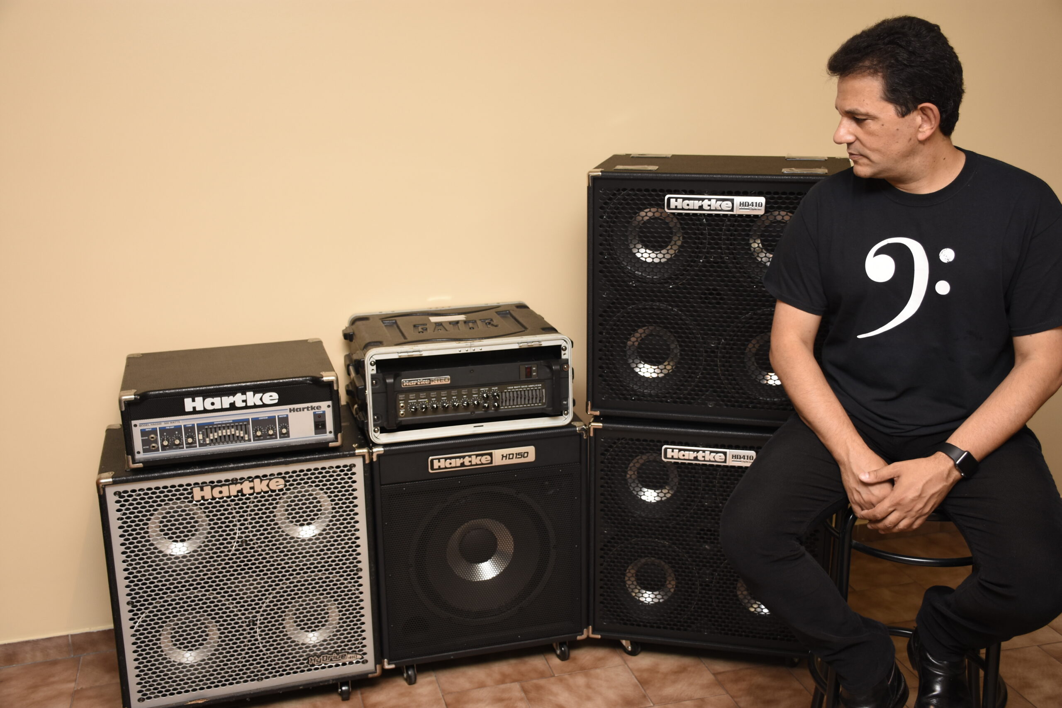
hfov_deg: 49.5
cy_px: 354
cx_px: 531
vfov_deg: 34.2
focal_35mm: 39
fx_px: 1151
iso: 400
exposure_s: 1/125
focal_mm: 26
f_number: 4.5
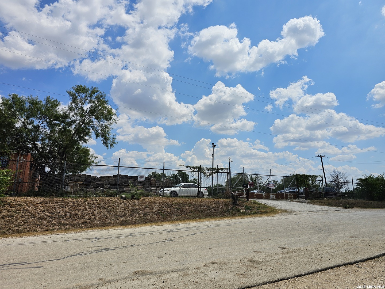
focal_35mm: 23
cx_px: 192
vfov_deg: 58.9
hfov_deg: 73.9
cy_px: 144
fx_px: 256
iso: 10
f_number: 1.7
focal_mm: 6.3
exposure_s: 1/2321
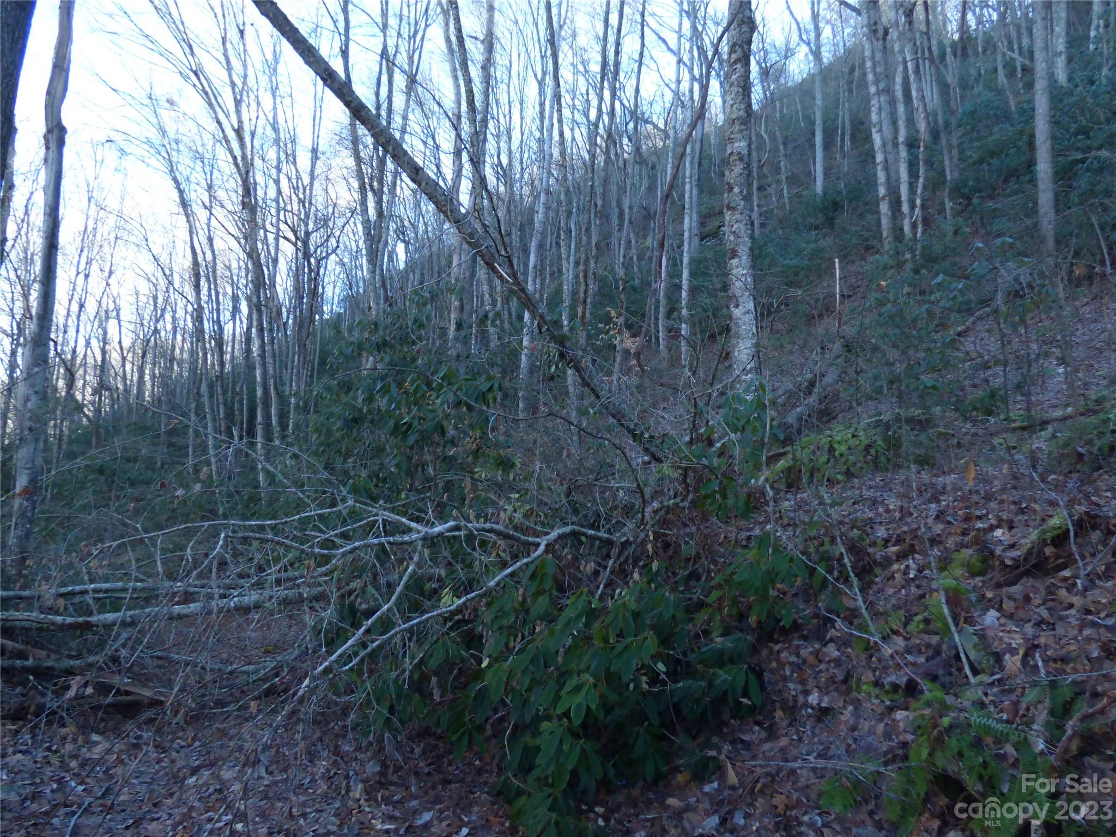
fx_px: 645
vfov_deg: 66.0
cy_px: 418
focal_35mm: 20
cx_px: 558
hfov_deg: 81.7
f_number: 2.8
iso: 500
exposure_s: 1/400
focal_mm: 3.58
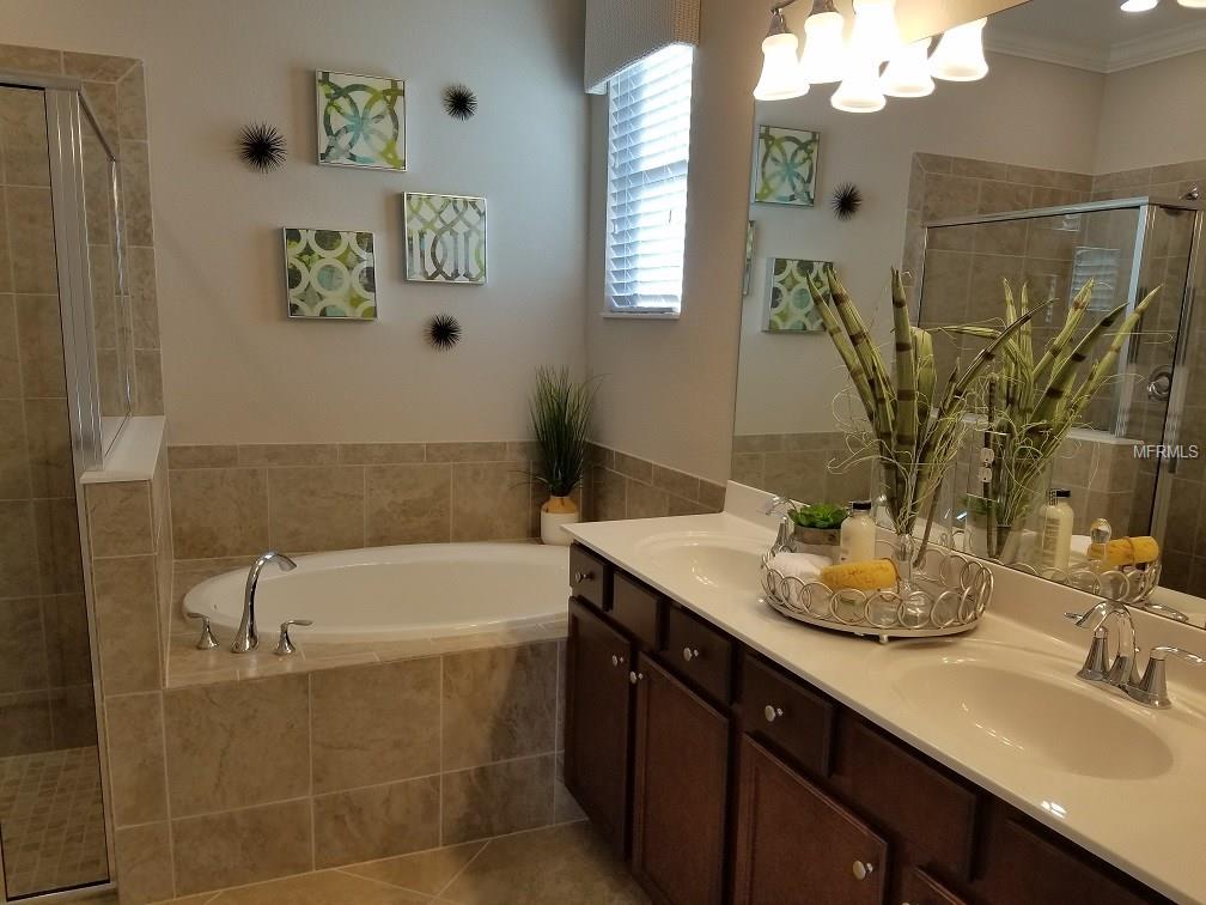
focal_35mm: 26
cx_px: 603
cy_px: 452
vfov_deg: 53.1
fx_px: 906
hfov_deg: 67.3
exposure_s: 1/137
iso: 50
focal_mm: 4.2
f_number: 1.7
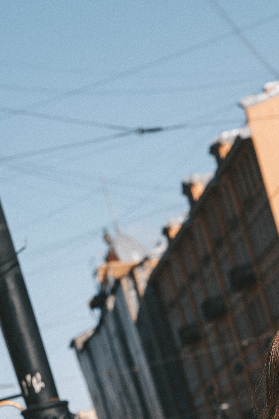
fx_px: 2151
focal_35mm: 185
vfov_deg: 10.6
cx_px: 435
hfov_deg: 7.3
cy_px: 675
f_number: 5.6
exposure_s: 1/400
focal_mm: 54
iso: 100
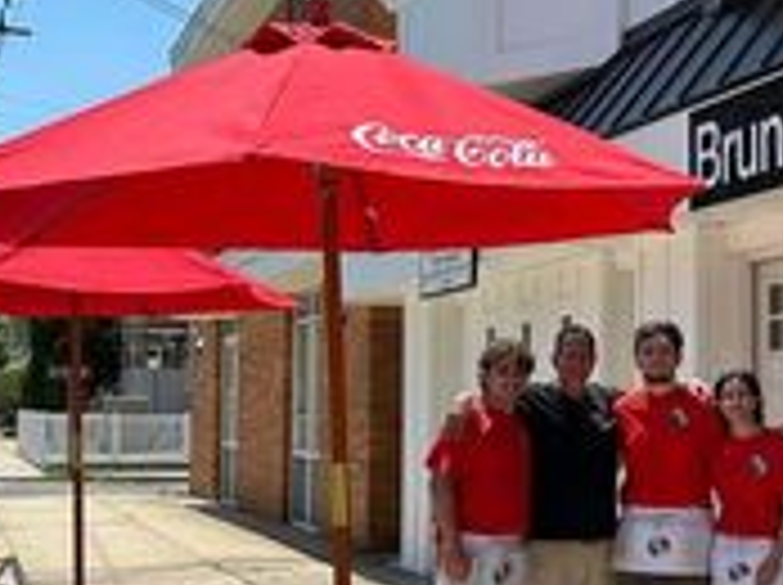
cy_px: 394
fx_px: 1559
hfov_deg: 27.2
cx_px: 698
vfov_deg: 21.2
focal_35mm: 69
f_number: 1.78
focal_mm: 6.86
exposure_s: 1/4348
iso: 80
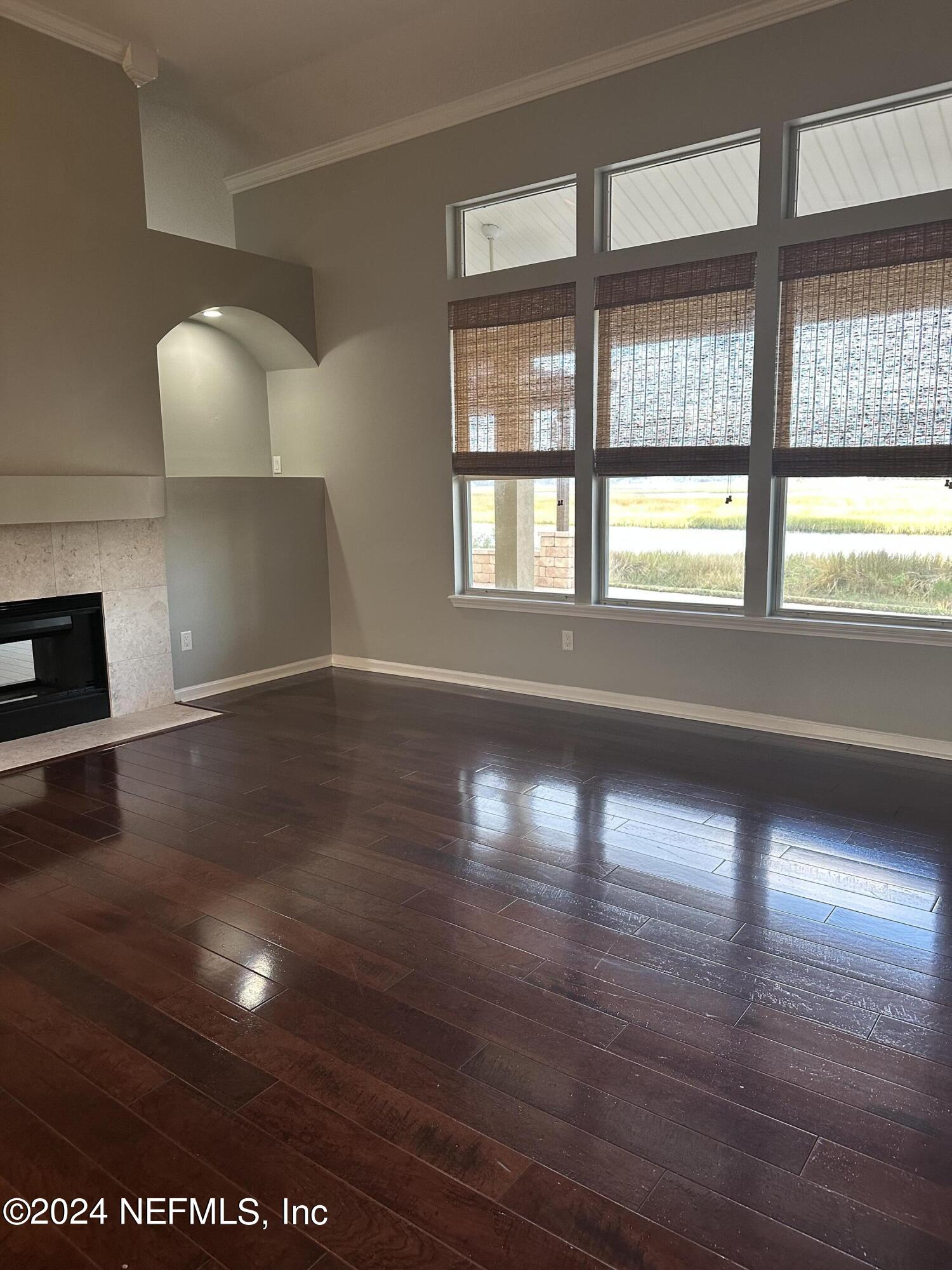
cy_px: 635
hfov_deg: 56.8
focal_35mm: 24
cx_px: 476
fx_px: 880
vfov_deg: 71.6
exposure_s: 1/120
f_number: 1.78
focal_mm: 6.86
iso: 200
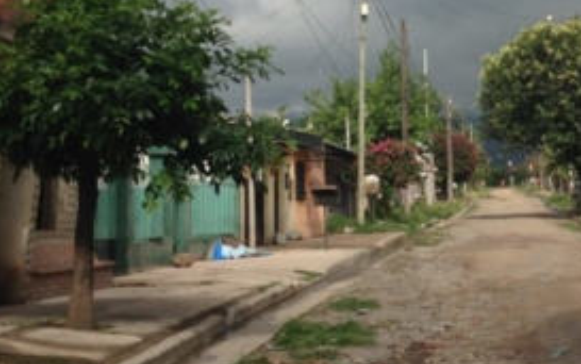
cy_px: 66
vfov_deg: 15.8
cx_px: 524
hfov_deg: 24.5
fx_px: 1299
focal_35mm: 82
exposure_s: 1/1642
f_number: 2.4
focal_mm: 4.12
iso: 50
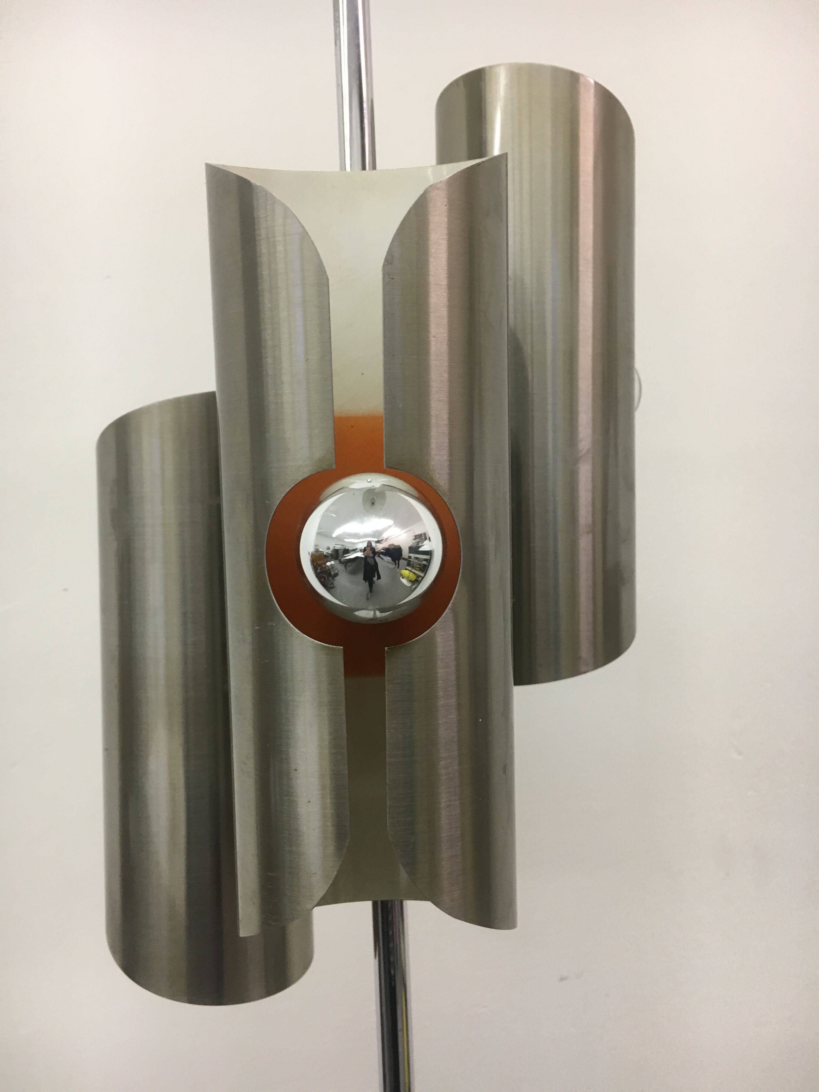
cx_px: 410
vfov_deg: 61.7
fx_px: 915
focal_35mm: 29
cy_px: 546
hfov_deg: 48.2
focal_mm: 4.15
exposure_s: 1/33
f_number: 2.2
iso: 64
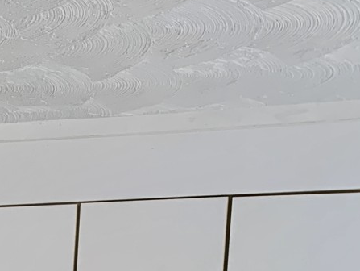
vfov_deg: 11.1
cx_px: -118
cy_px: 582
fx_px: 1239
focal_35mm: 119
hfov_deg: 15.7
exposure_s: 1/120
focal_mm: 4.25
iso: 40
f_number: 1.8
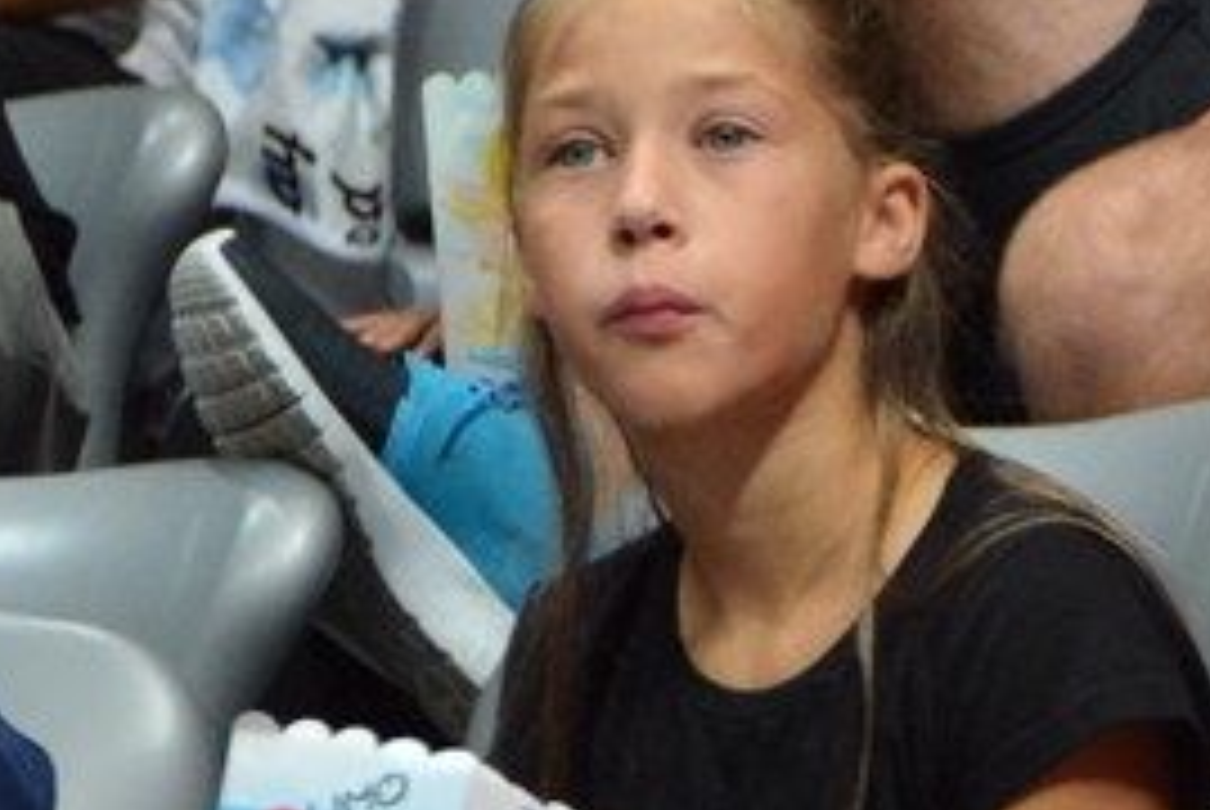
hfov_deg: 5.6
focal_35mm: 361
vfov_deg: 3.8
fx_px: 12147
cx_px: 1961
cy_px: 86
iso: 3200
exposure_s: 1/250
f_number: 5.6
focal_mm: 95
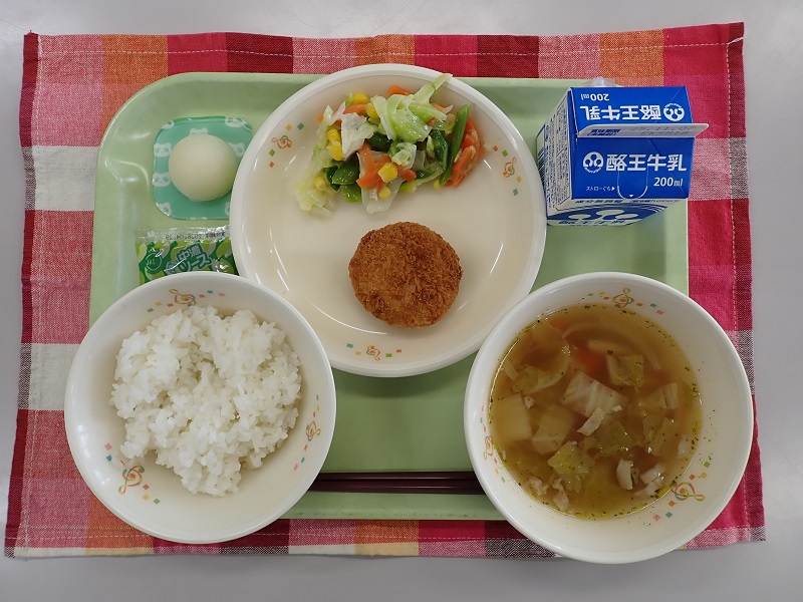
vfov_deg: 54.9
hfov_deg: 69.4
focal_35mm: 25
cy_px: 301
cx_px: 402
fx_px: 580
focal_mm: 4.5
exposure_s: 1/80
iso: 100
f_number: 2.8
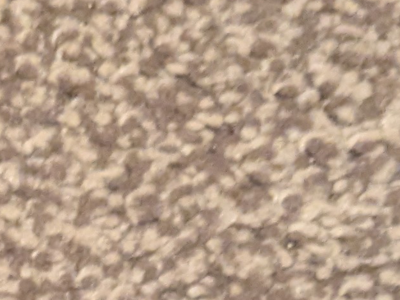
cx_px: -192
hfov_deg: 10.3
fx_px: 2138
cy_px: 722
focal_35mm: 185
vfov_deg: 7.5
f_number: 1.89
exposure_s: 1/25
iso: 1221
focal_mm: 5.43
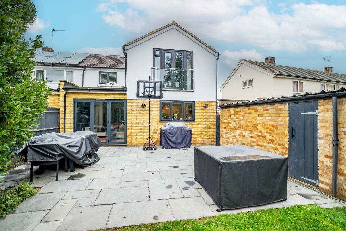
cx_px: 173
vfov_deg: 70.5
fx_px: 163
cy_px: 116
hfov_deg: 93.2
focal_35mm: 17
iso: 160
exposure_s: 1/60
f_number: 4
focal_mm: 17
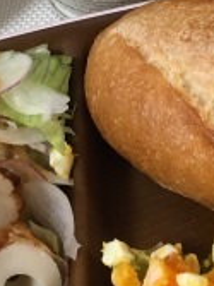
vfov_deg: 18.8
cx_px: 77
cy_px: 67
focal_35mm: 104
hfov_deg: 14.2
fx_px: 858
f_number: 2.2
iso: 125
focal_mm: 4.15
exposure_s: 1/30
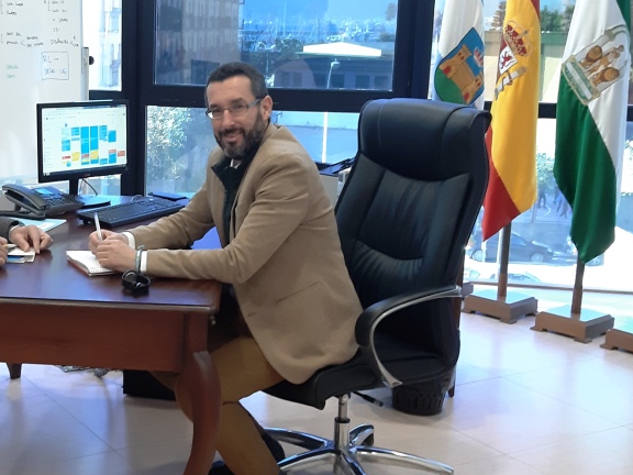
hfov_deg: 38.8
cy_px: 234
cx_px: 175
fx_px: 878
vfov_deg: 30.3
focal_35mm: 48
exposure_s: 1/50
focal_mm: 3.93
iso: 200
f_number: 1.7
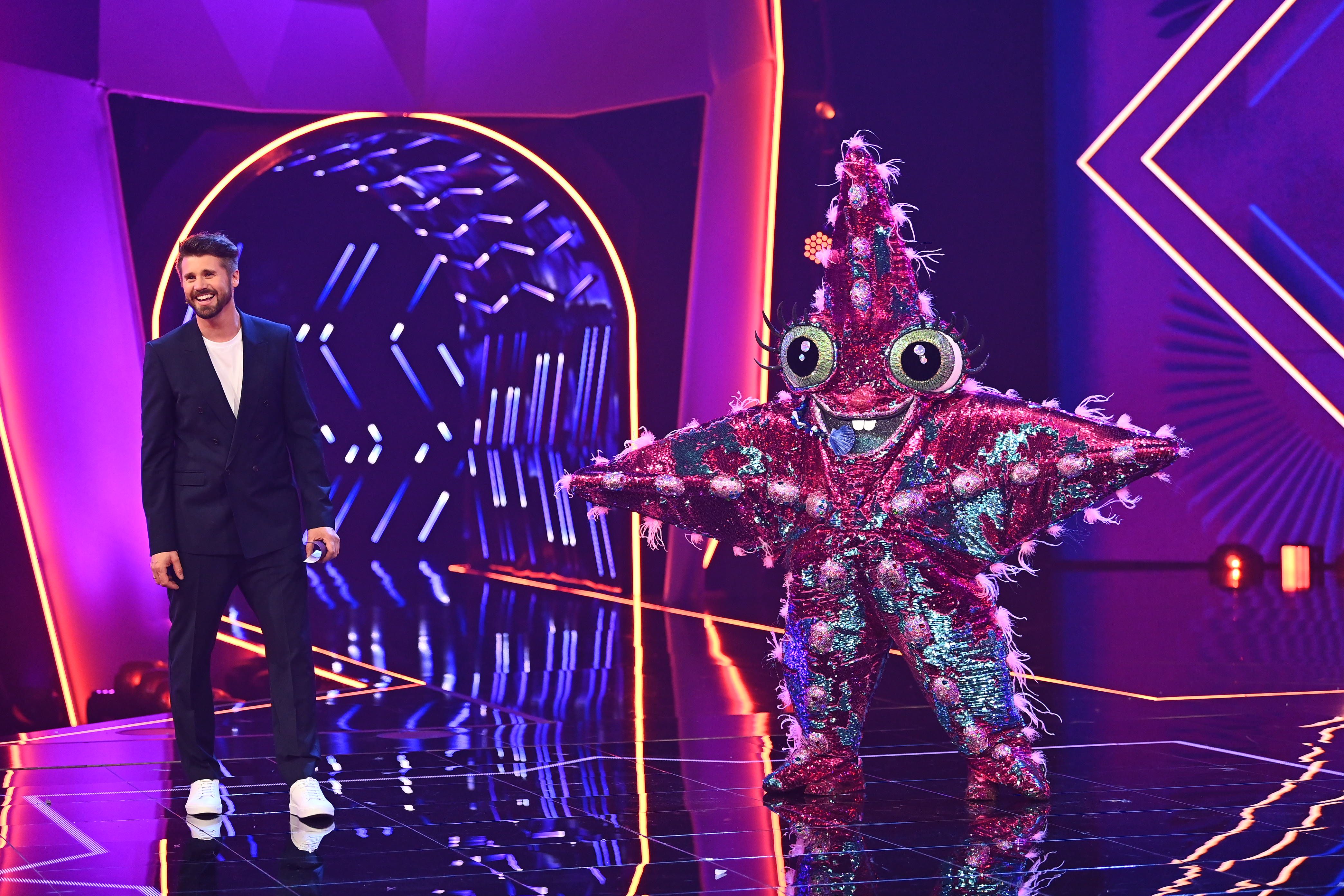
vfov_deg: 14.0
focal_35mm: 98
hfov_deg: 20.8
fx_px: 3658
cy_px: 448
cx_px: 672
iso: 3200
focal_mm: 98
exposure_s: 1/400
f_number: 2.8
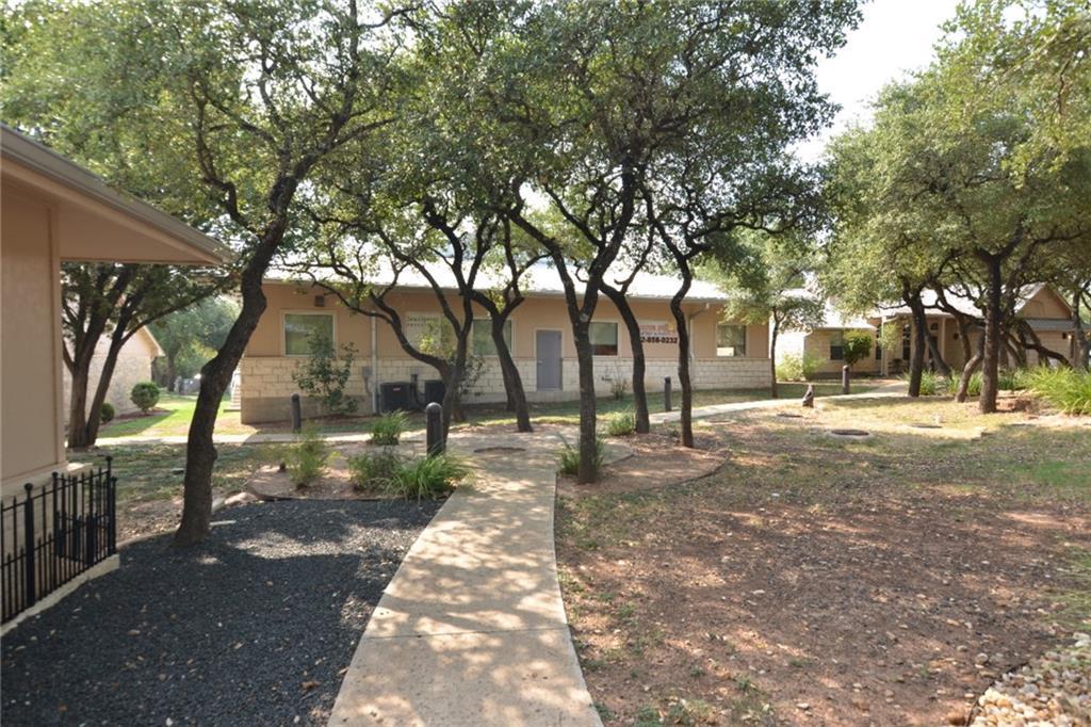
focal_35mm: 18
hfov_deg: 90.0
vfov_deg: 67.3
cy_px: 364
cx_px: 546
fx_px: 545
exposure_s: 1/125
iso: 100
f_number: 5.6
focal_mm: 12
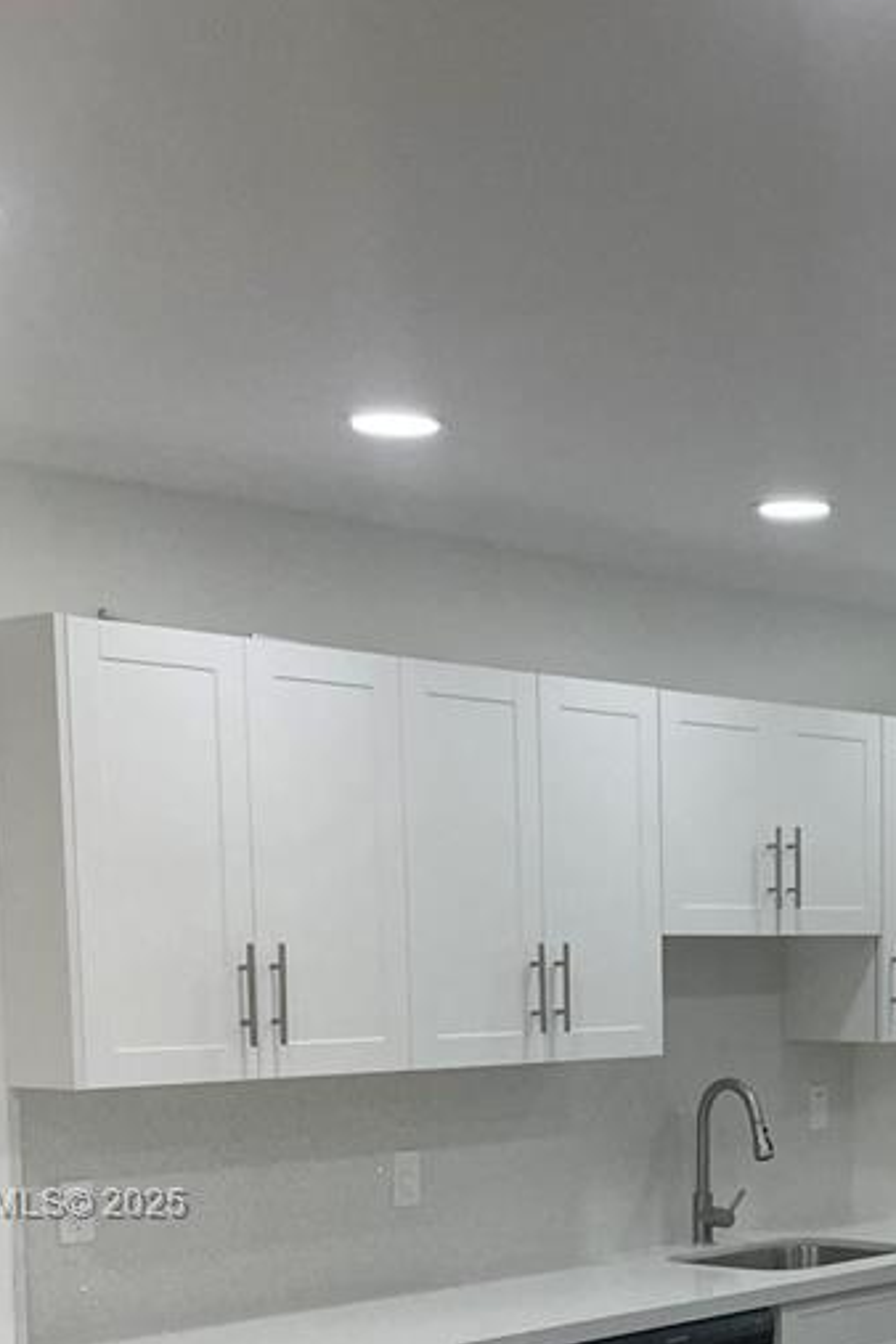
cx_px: 888
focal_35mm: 64
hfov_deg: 20.6
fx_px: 2389
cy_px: 1206
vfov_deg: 30.1
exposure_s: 1/120
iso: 40
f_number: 1.6
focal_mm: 4.2
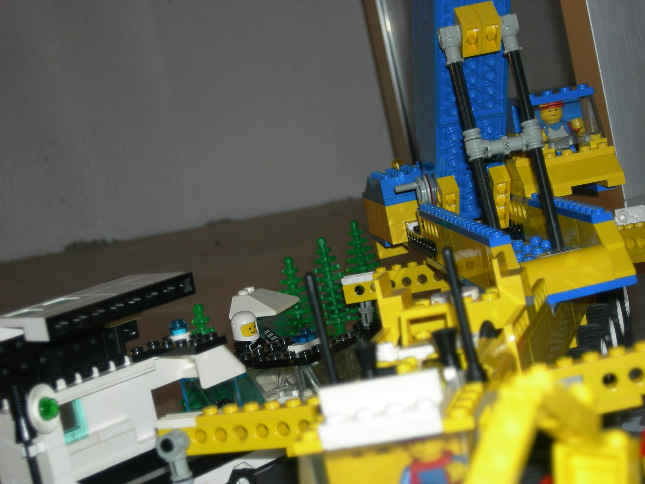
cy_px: 242
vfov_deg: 17.4
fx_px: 1584
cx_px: 322
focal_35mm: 85
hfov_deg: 23.0
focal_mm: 17.7
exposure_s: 1/60.1
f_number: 4.1
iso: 64
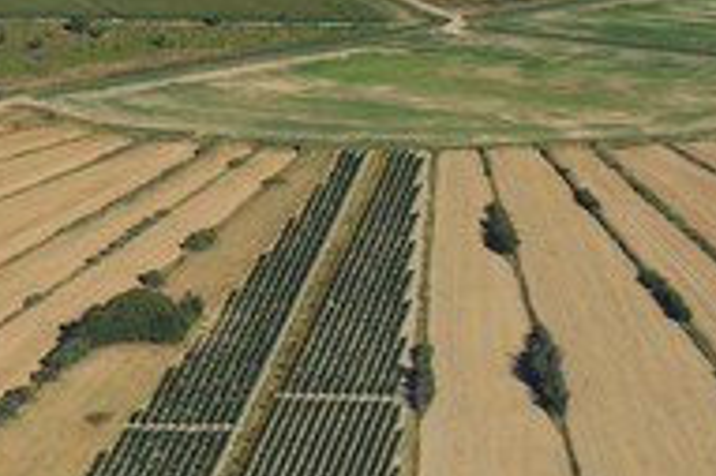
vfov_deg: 4.6
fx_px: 5902
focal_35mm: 297
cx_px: 287
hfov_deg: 6.9
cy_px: 116
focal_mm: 135
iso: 400
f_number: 11
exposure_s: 1/640
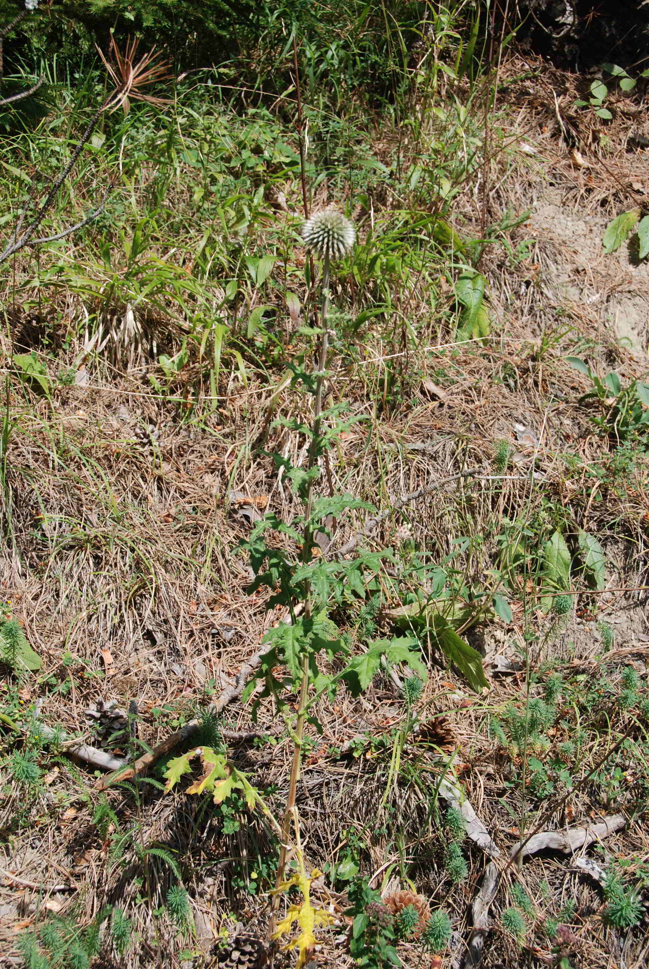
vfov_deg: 38.8
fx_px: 1375
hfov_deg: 26.6
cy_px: 484
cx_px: 324
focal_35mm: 51
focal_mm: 34
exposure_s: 1/200
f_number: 7.1
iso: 100
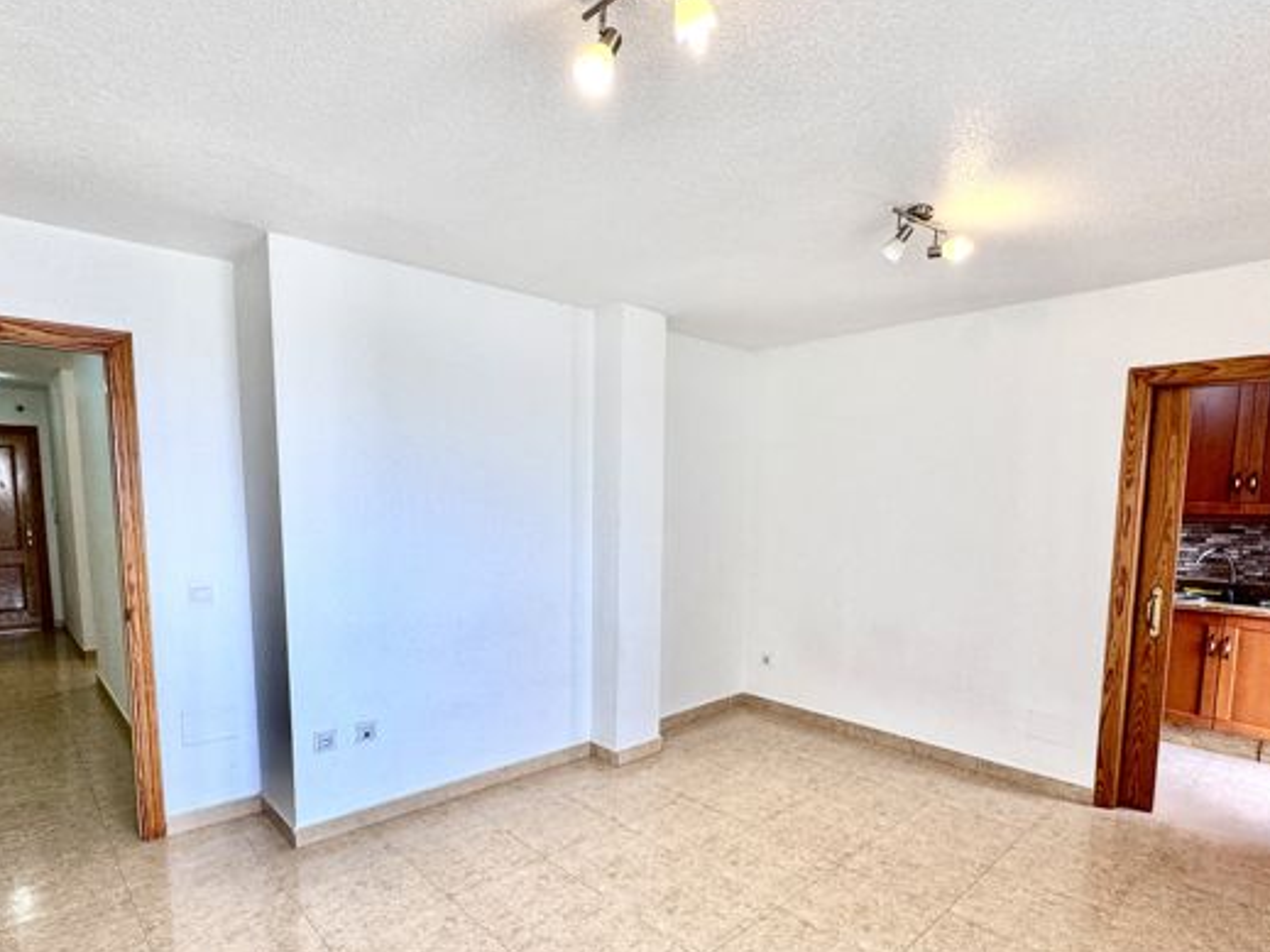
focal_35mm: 19
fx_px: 697
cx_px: 642
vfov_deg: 68.0
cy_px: 573
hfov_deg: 84.7
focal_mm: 2.22
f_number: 2.2
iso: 80
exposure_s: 1/100
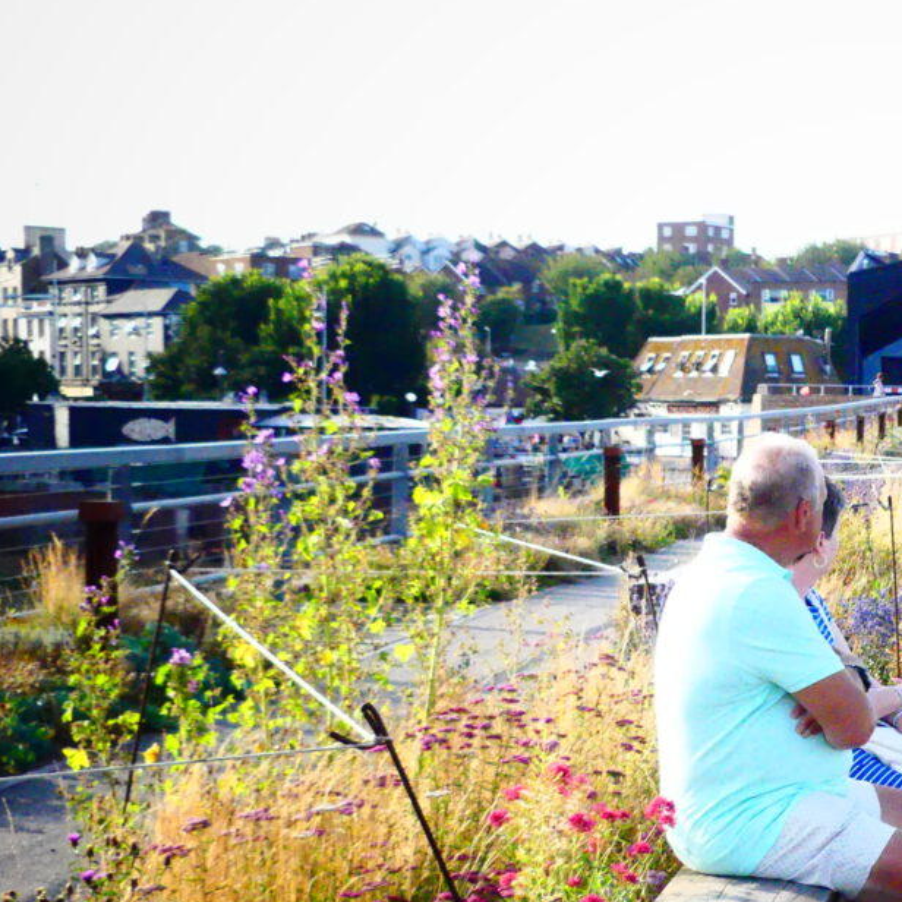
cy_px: 574
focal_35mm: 80
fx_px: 2358
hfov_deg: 20.9
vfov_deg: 21.6
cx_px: 898
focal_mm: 6.8
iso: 800
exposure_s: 1/3200
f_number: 2.8
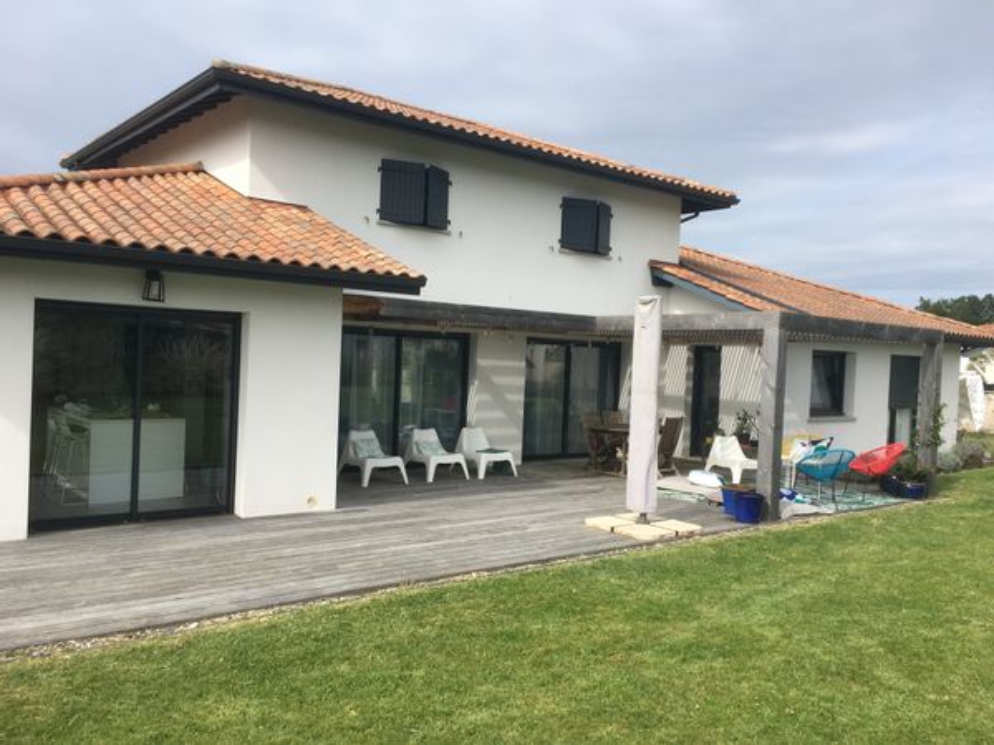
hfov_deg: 61.7
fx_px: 833
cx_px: 497
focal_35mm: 29
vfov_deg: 48.2
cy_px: 372
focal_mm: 4.15
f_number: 2.2
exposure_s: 1/1570
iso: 25
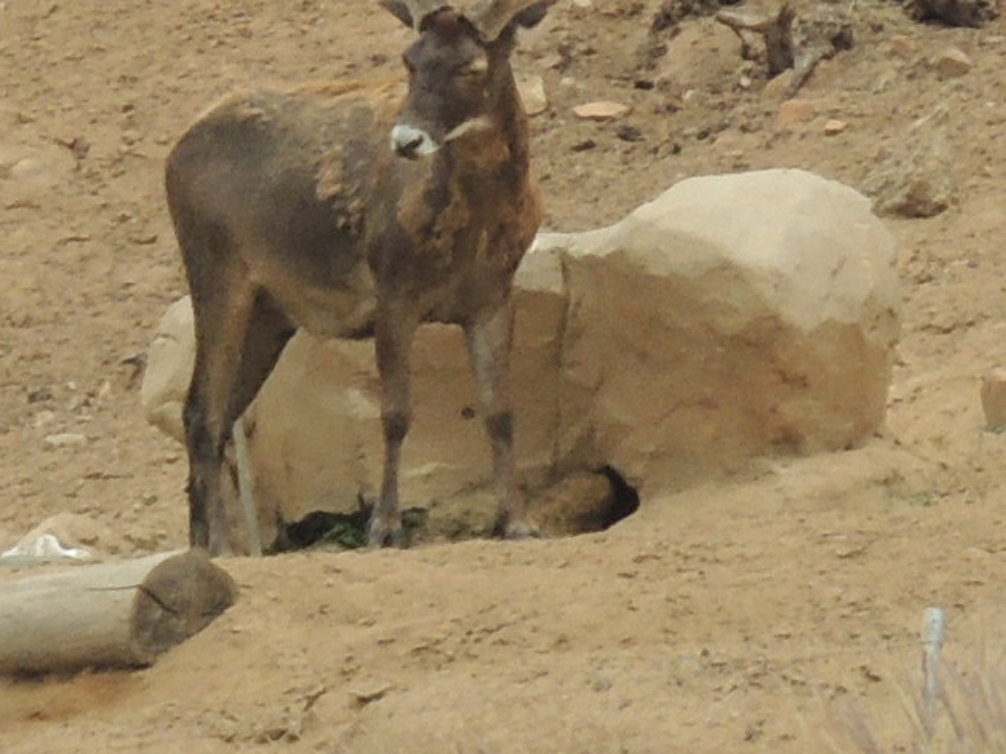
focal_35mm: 511
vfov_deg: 2.9
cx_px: 613
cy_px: 258
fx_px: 14848
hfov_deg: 3.9
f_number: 4.8
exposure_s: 1/800
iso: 160
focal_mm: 57.9
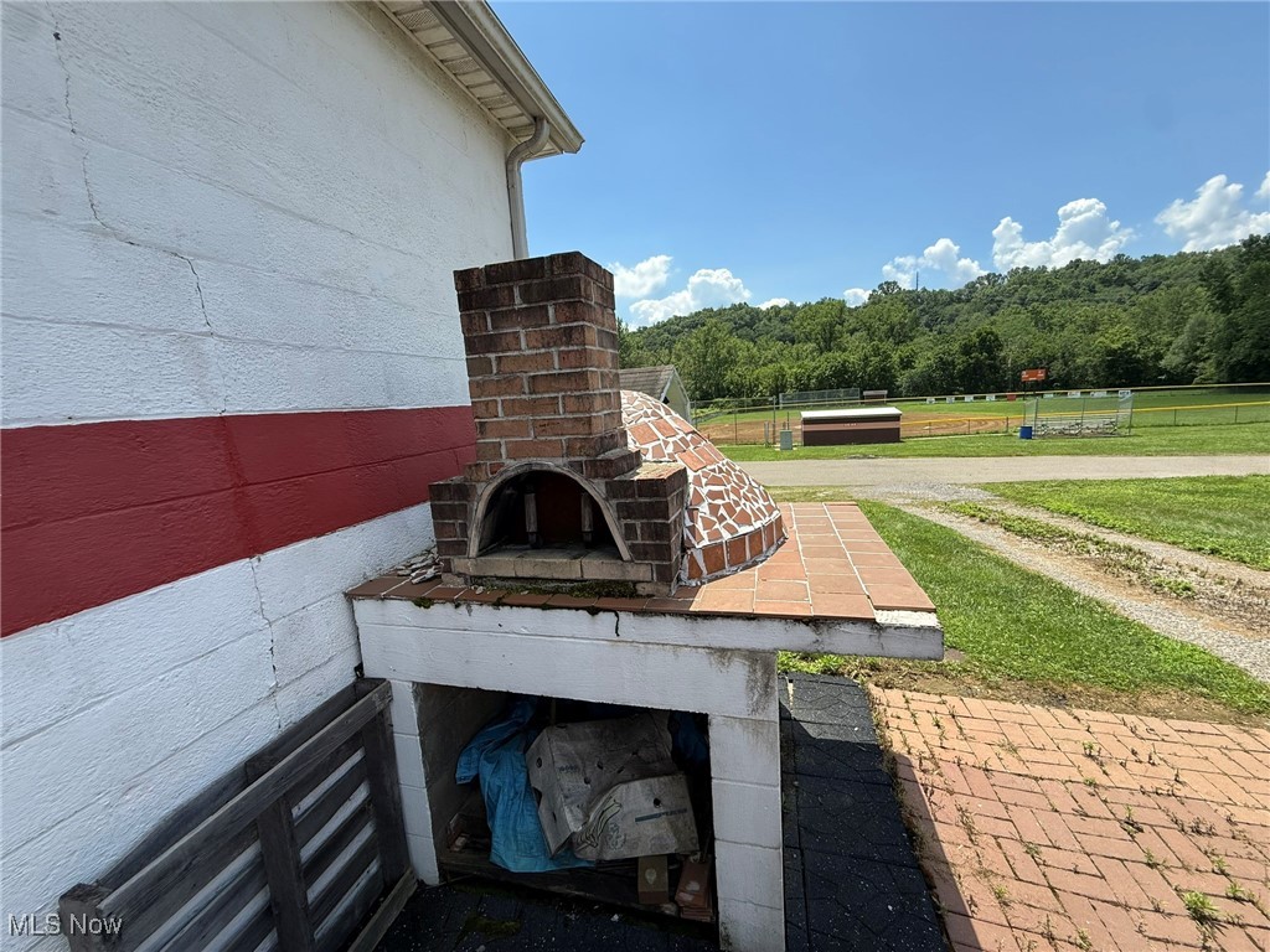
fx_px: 514
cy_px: 476
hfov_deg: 102.1
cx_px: 635
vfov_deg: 85.7
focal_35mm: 14
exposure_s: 1/1534
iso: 50
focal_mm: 2.22
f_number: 2.2
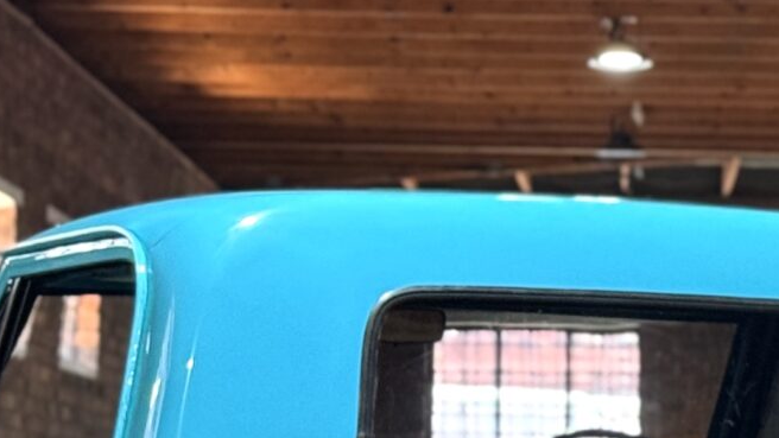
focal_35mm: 204
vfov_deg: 5.9
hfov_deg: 10.5
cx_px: 765
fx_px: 4214
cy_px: 468
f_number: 1.78
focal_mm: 6.76
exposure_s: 1/33
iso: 250
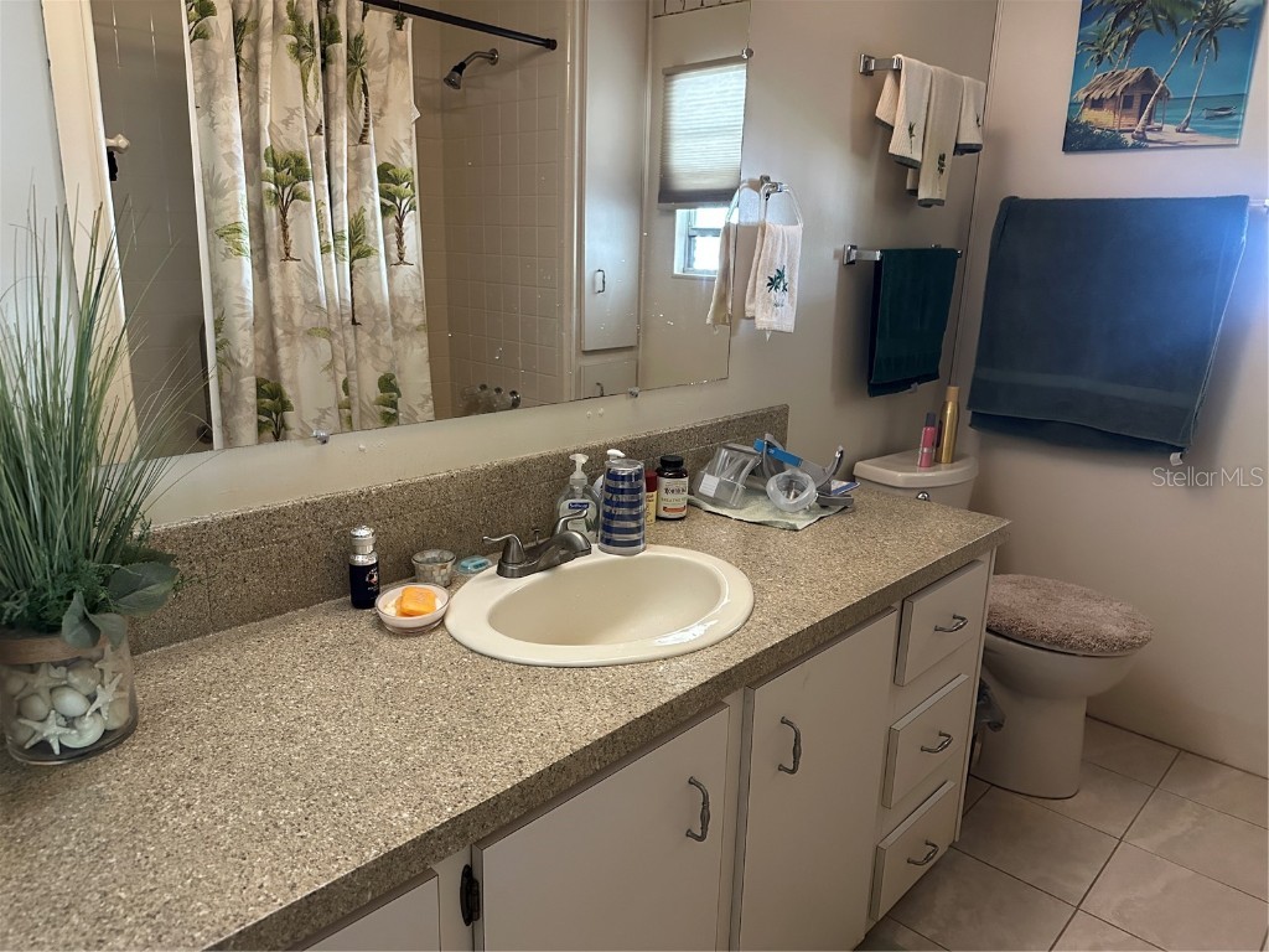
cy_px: 476
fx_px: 880
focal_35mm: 24
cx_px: 634
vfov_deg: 56.8
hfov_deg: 71.6
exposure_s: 1/40
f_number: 1.78
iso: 640
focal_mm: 6.86
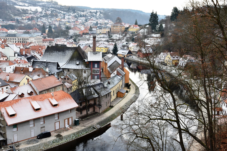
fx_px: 255
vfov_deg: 33.0
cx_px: 114
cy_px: 76
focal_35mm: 40
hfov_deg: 47.9
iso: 140
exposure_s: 1/40
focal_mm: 27
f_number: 8
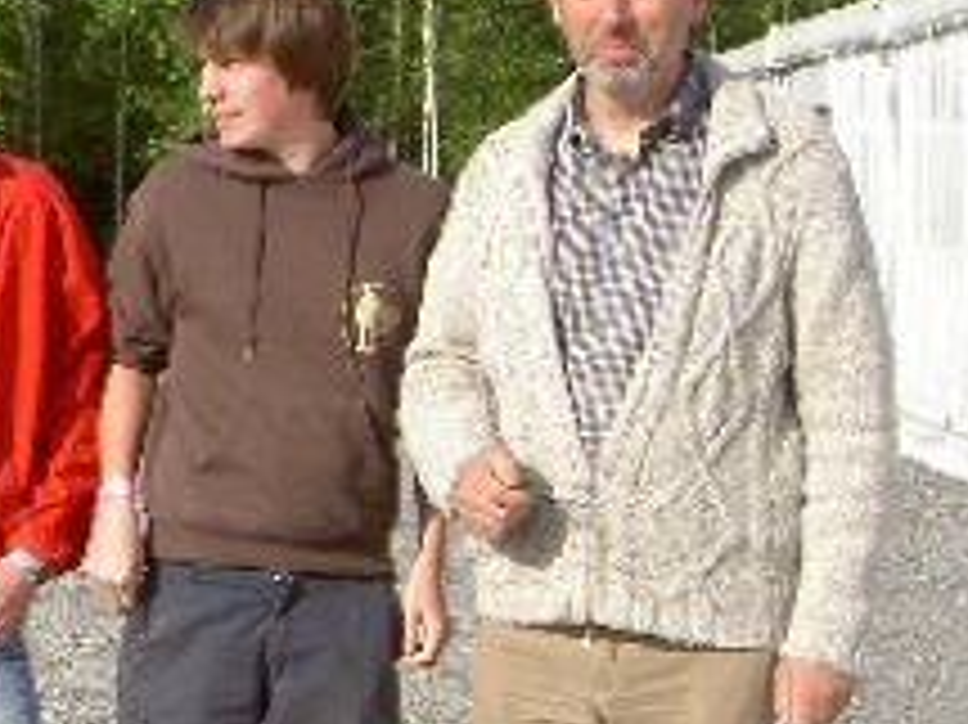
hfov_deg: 15.8
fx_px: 3242
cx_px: -428
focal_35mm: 116
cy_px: 657
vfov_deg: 12.7
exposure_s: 1/250
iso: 50
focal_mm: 8
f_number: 4.7
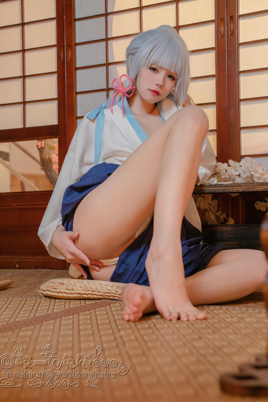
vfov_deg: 34.4
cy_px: 172
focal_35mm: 58
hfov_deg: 23.4
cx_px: 138
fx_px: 647
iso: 400
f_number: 4
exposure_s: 1/30
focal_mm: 50
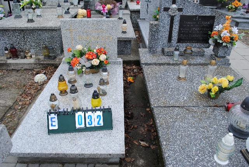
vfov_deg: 48.0
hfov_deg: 67.3
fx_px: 187
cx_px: 124
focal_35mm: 27
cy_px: 84
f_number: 5.6
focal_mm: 18
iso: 125
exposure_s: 1/125
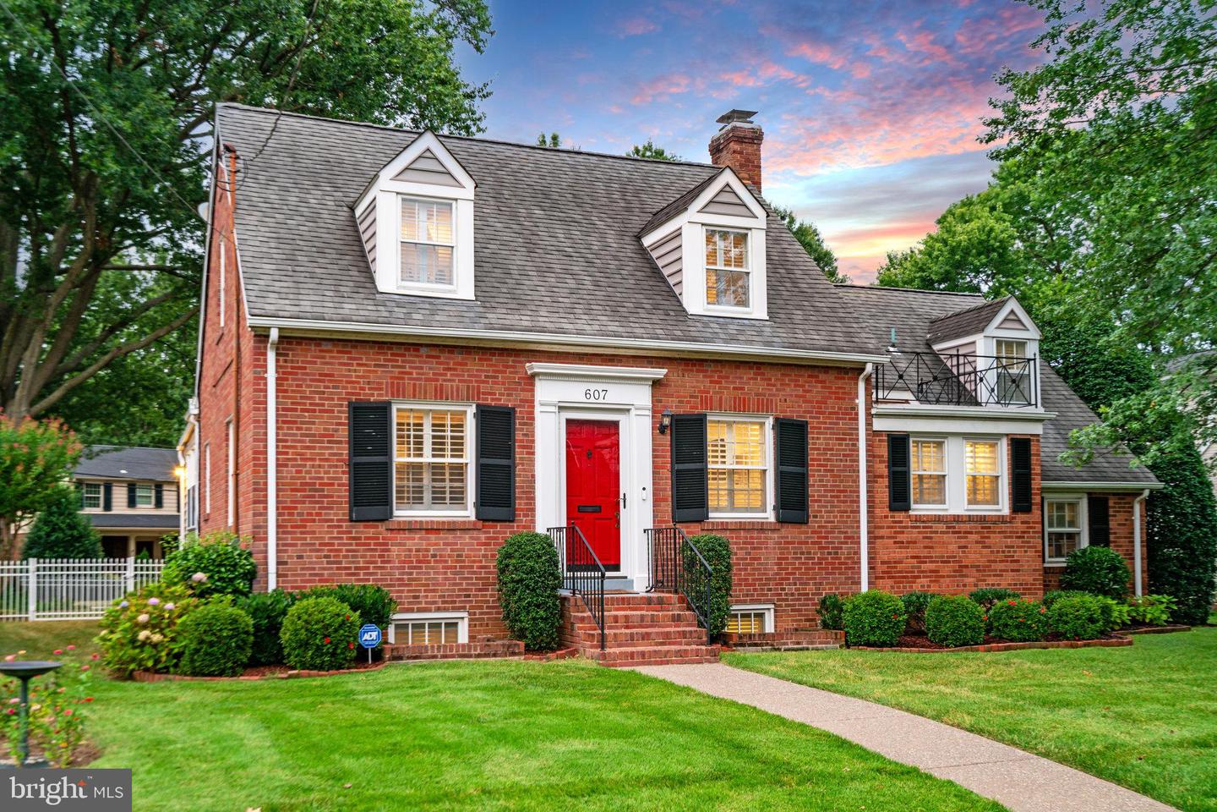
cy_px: 406
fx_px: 1115
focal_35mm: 33
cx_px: 608
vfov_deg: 40.0
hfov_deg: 57.2
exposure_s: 1/2
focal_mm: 33
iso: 250
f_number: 8
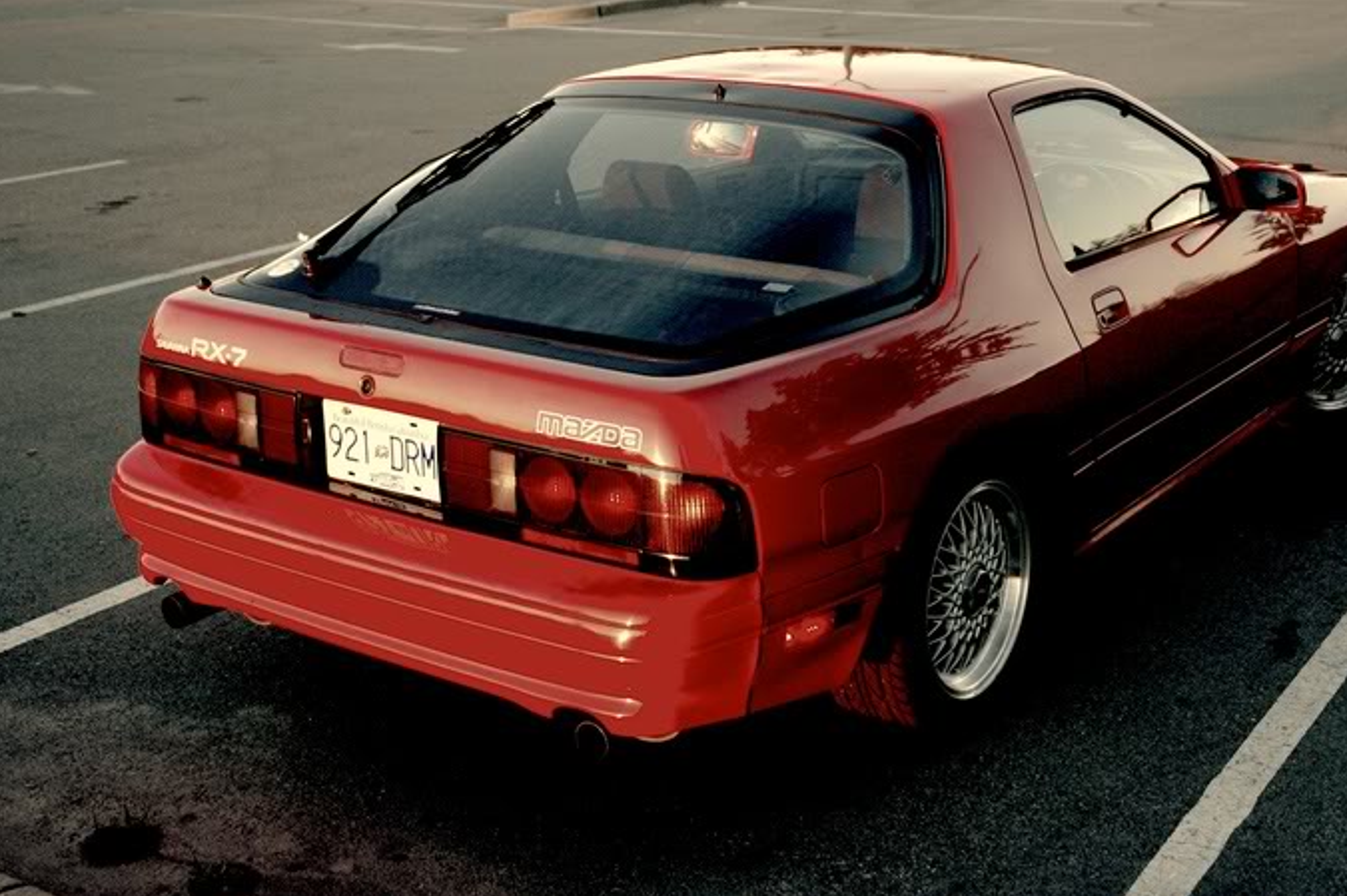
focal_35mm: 52
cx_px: 754
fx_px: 1929
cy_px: 369
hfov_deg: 38.4
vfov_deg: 26.1
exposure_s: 1/200
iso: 1000
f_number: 4
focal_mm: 29
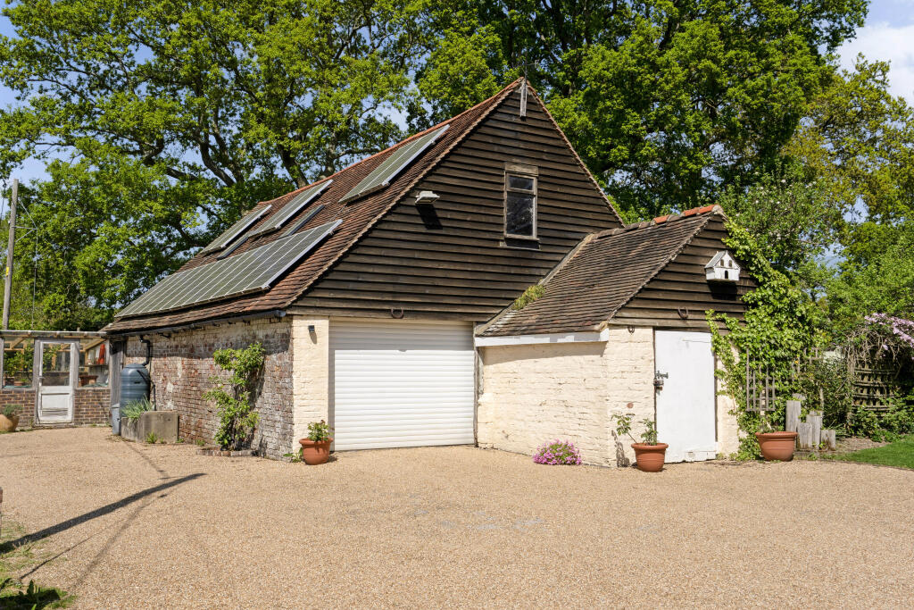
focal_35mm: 31
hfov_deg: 60.3
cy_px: 305
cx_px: 457
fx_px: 787
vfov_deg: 42.3
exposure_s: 1/400
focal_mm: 31
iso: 160
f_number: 11
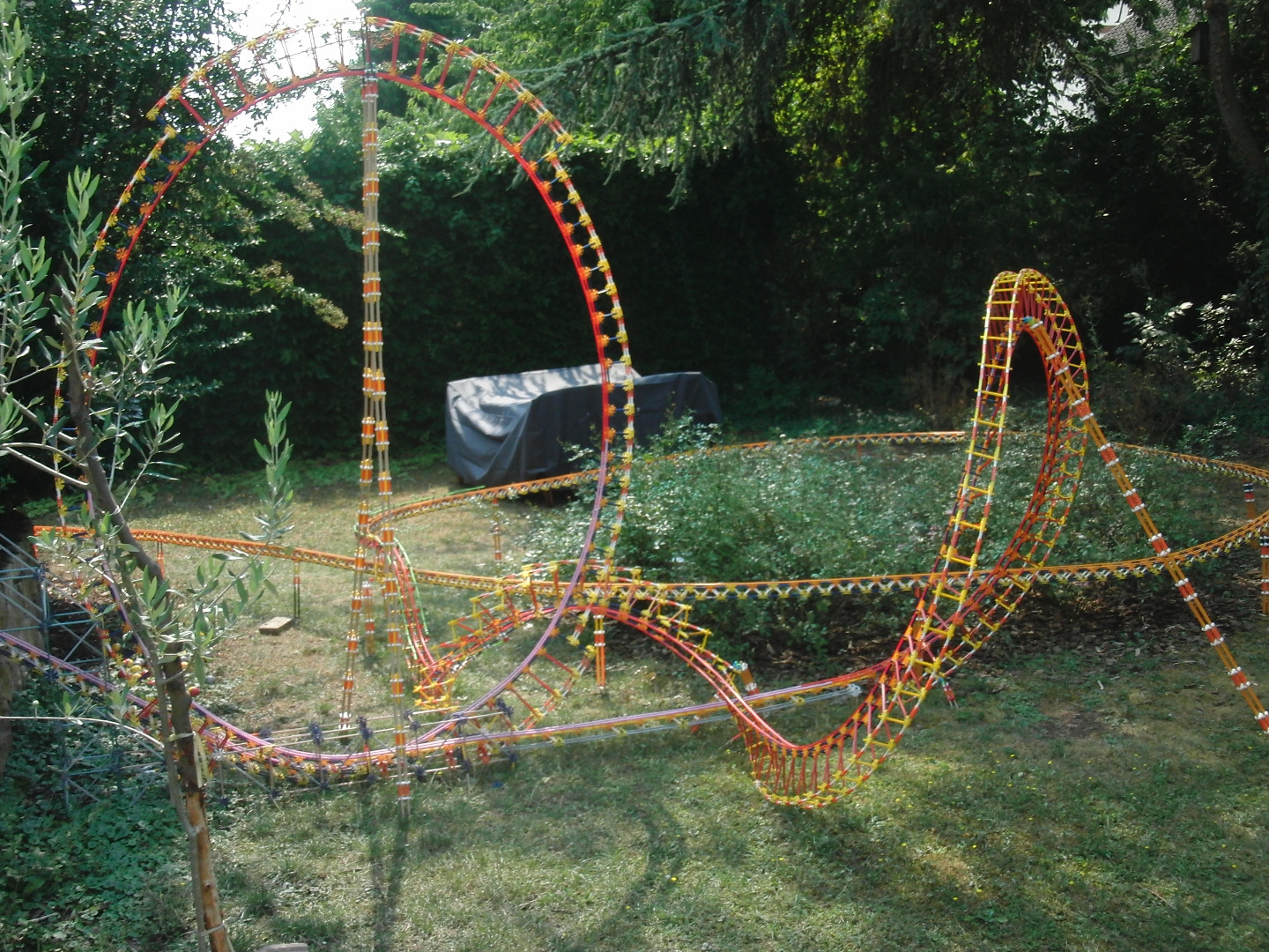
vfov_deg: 37.7
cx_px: 634
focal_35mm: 38
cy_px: 476
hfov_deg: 49.0
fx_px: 1393
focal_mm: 6.66
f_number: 3.9
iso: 100
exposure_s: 1/250
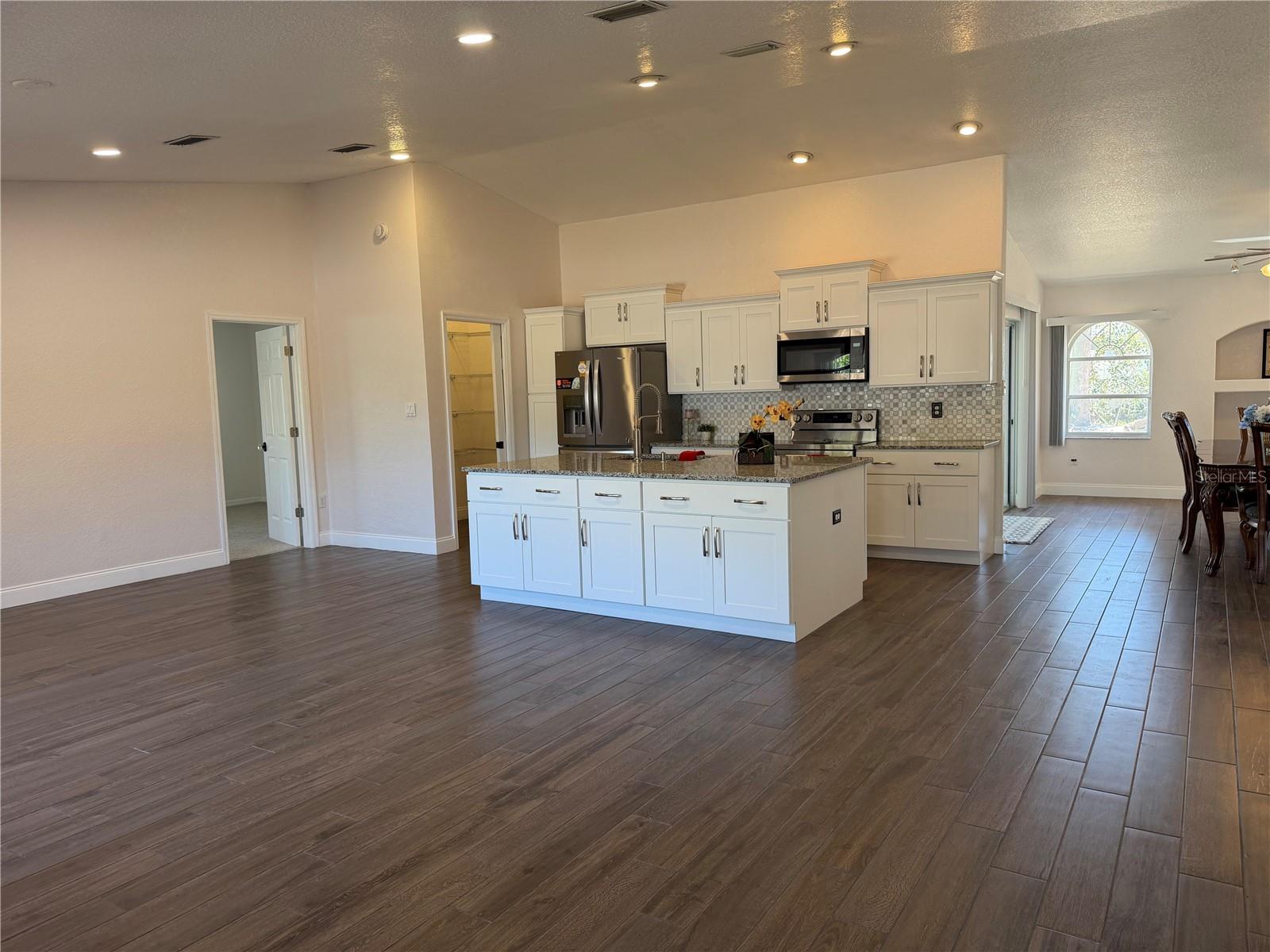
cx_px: 635
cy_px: 476
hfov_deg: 71.6
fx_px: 881
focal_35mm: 24
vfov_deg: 56.8
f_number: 1.78
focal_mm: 6.76
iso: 100
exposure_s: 1/120
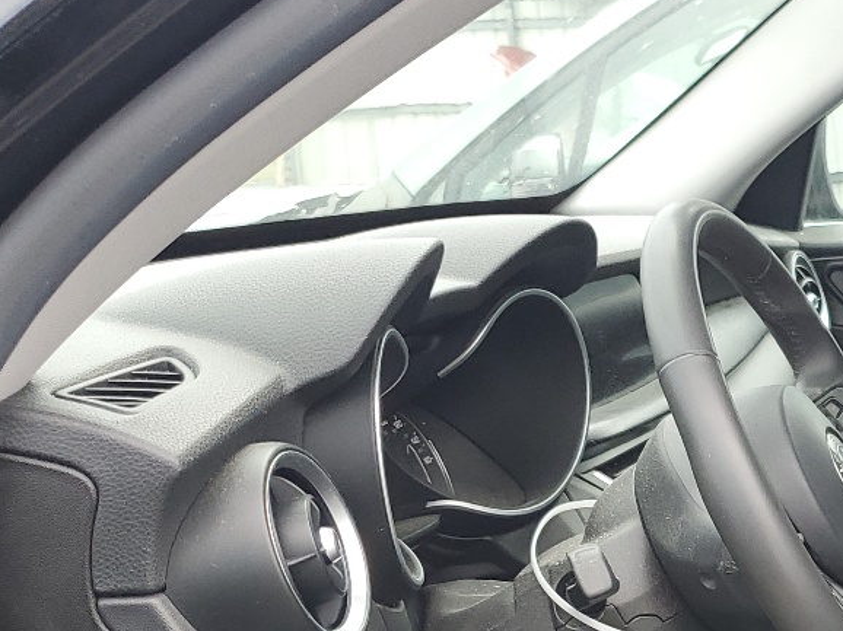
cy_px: 737
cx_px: 1038
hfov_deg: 24.3
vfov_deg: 19.4
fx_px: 1753
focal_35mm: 72
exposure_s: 1/213
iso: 50
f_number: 1.5
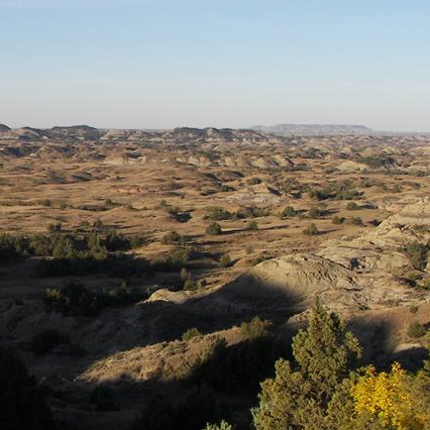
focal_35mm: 75
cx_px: 36
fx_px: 1054
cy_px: 175
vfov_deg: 23.0
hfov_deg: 22.4
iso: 64
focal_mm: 6
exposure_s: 1/500
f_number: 4
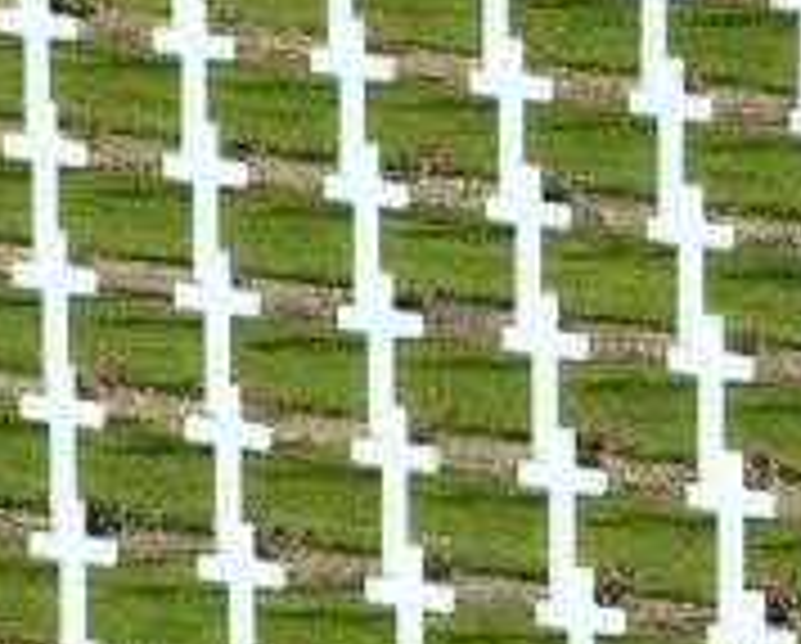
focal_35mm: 1683
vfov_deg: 0.9
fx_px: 39964
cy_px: 3486
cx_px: -533
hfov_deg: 1.1
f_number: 10
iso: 200
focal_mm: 200
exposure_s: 1/250
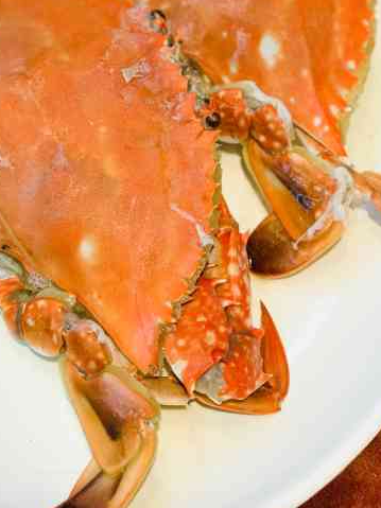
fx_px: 1630
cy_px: 78
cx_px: 135
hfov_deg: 13.3
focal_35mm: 111
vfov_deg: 17.5
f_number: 2.8
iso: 64
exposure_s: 1/50
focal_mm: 6.6
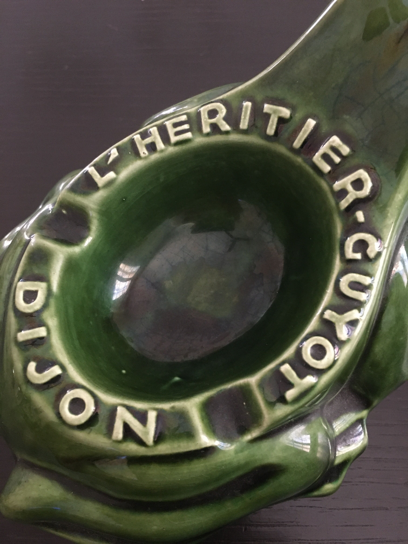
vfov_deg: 61.7
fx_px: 456
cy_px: 272
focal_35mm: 29
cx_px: 204
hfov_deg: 48.2
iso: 400
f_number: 2.2
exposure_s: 1/17
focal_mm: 4.15
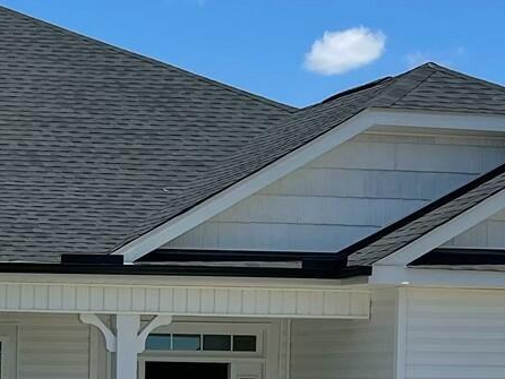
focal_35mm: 113
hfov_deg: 16.2
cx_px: -203
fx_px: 1649
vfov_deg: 12.9
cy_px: 384
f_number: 1.6
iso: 32
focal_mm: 5.1
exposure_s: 1/5128
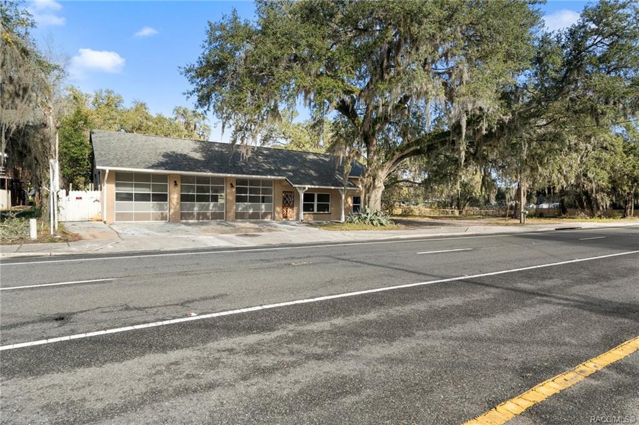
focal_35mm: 20
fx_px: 355
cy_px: 212
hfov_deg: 84.0
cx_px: 320
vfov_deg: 61.8
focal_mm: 20
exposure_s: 1/160
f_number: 10
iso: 320
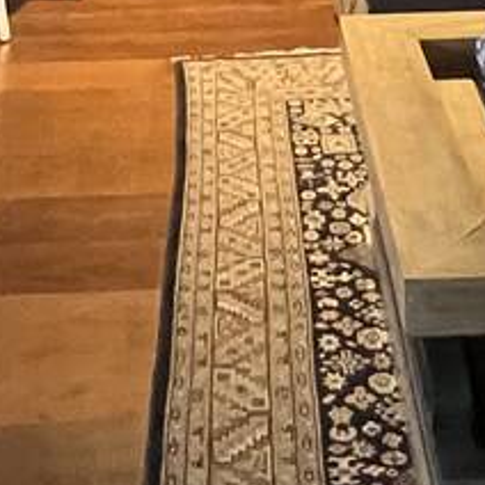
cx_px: 313
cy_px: -476
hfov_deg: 22.1
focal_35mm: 78
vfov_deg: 16.8
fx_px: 1236
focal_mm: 1.57
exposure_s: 1/60
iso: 800
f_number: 1.8
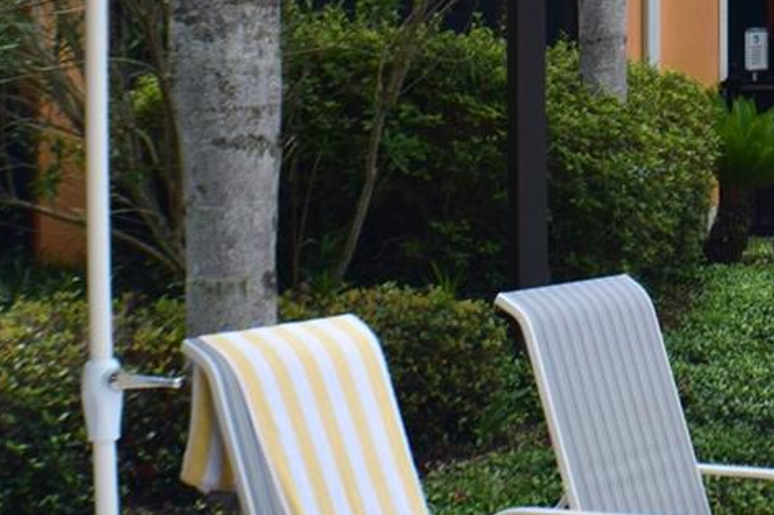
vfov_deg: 9.5
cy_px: -74
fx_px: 3073
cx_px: 1113
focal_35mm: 143
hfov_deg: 13.6
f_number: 11
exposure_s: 1/400
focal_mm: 28
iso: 400
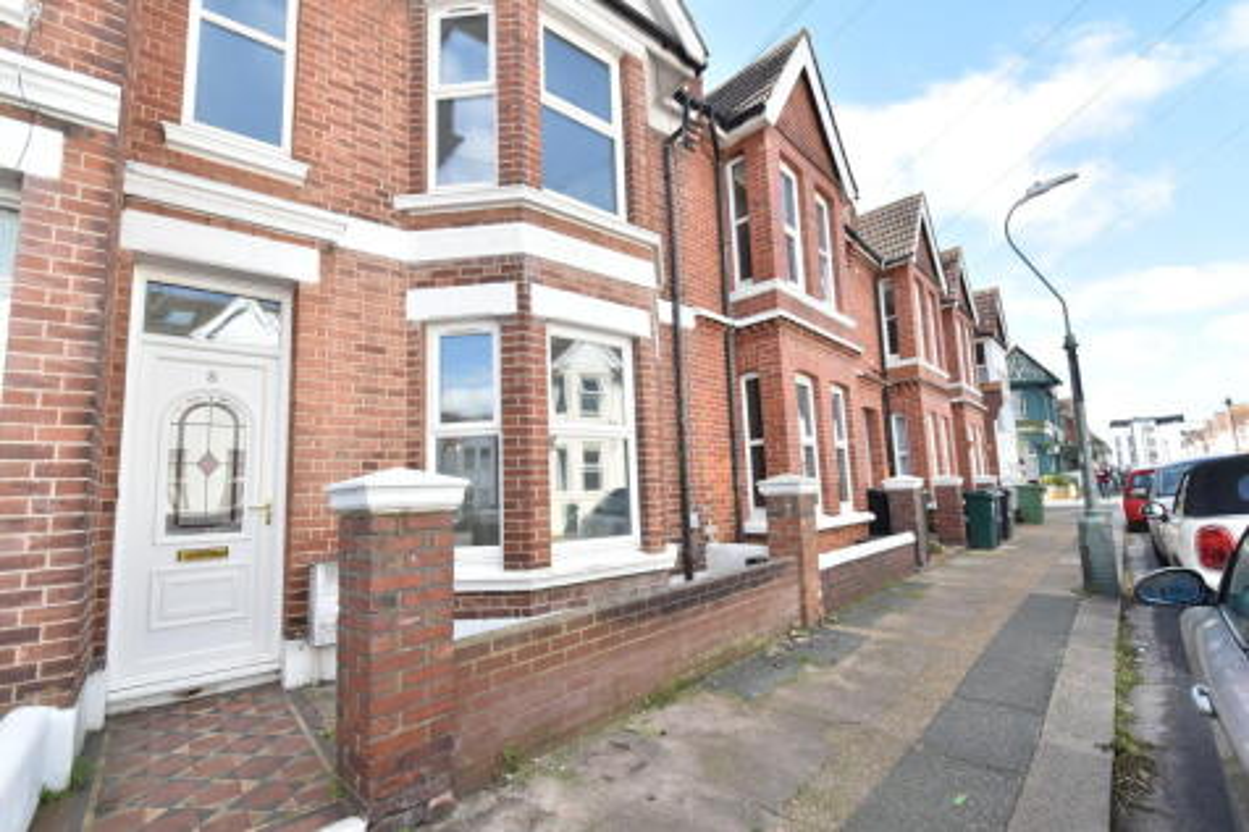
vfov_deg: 77.3
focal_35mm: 15
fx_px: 520
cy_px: 416
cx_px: 624
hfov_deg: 100.4
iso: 500
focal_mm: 10
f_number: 8
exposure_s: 1/250
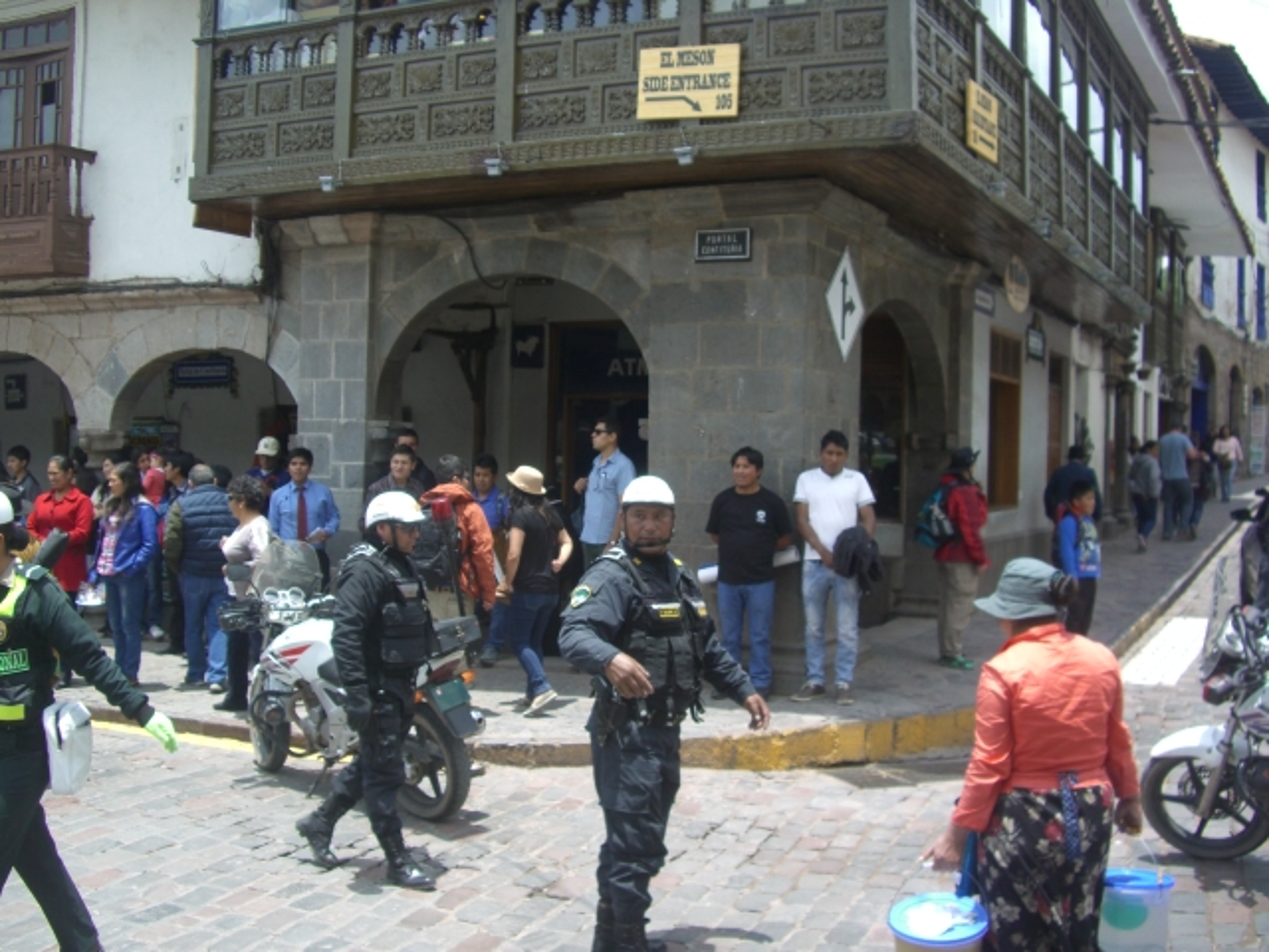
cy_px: 476
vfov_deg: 37.7
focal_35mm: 38
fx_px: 1393
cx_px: 634
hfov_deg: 49.0
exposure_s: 1/400
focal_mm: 7.9
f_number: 2.8
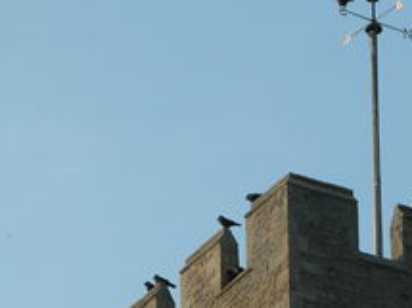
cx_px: 372
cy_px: 214
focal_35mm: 356
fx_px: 4235
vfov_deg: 4.2
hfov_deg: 5.6
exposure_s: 1/372
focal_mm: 48.5
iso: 100
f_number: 5.7
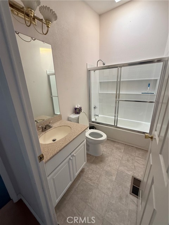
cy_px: 112
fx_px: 91
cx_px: 84
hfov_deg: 85.7
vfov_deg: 102.1
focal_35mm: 14
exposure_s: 1/99
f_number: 2.2
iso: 200
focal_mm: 2.22
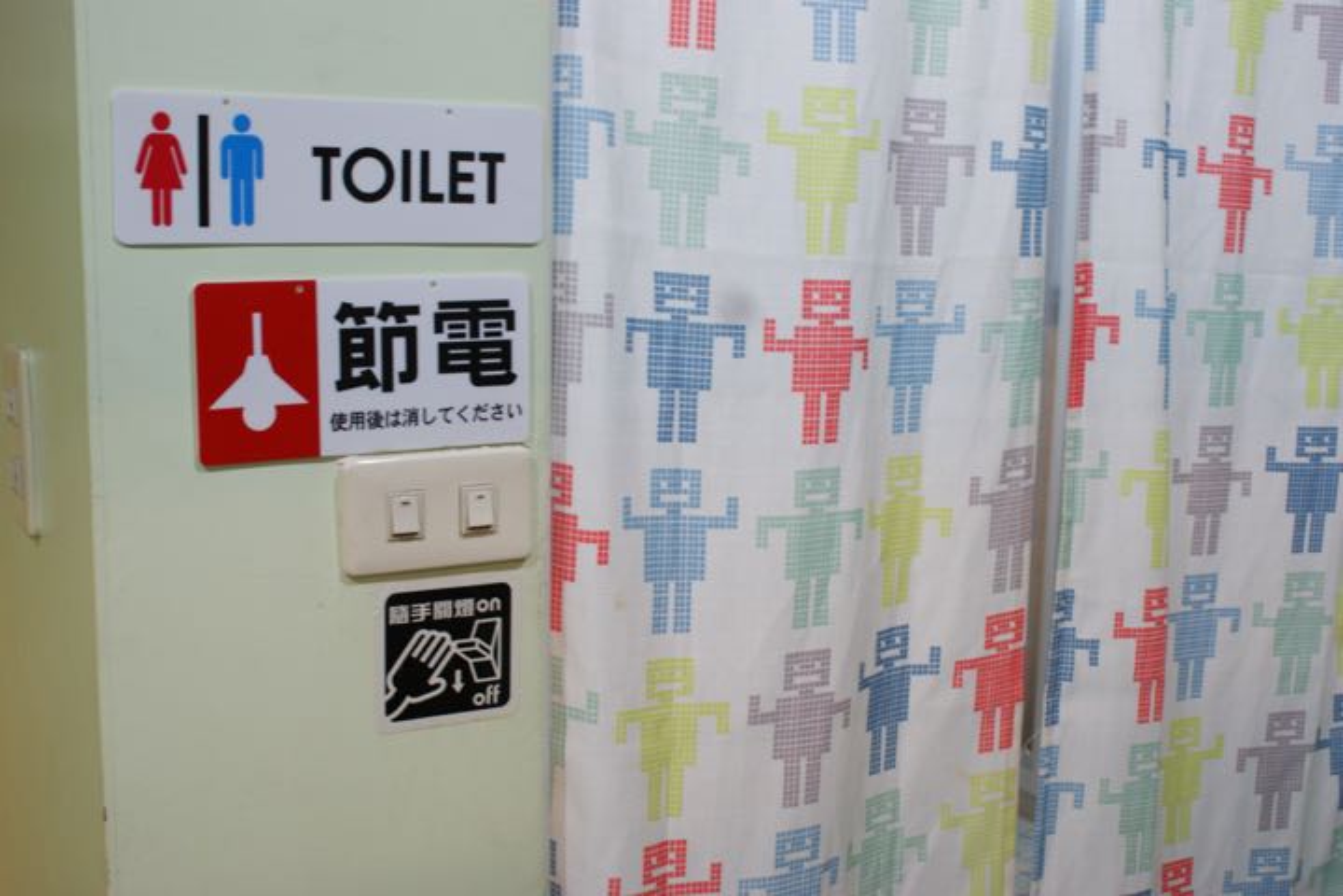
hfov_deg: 46.4
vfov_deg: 31.9
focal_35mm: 42
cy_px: 448
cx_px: 672
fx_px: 1567
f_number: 4.5
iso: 400
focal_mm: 28
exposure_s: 1/13
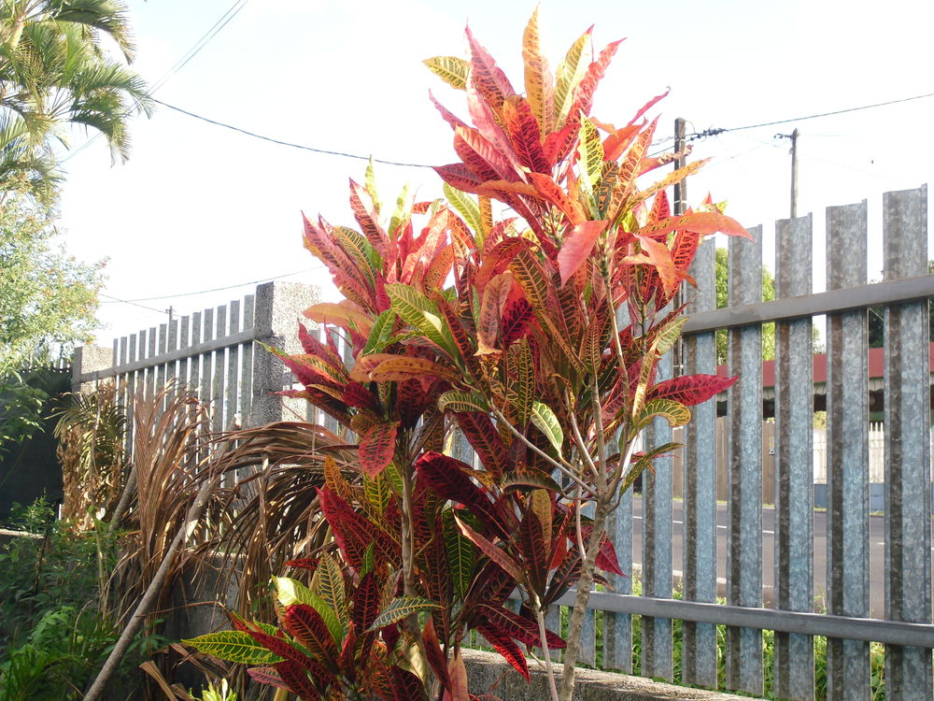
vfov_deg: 23.3
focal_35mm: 63
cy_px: 350
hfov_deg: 30.7
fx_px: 1700
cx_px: 467
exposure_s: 1/125
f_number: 4.2
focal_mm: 11.2
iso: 100
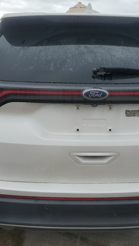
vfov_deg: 52.8
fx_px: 249
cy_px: 123
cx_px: 93
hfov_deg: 31.0
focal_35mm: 38
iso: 50
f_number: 1.5
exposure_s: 1/2000
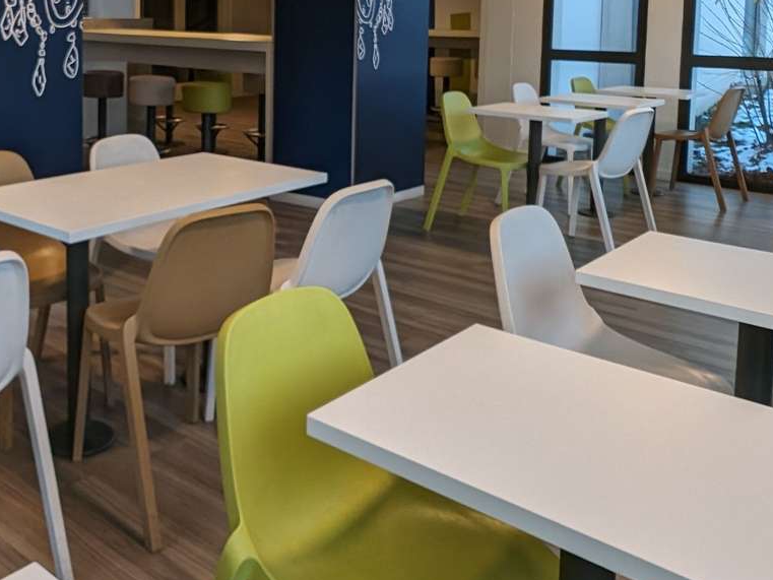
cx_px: 201
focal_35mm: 35
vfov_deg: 38.3
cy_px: 73
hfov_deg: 50.6
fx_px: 782
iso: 46
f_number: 2.2
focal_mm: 1.95
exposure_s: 1/33.3
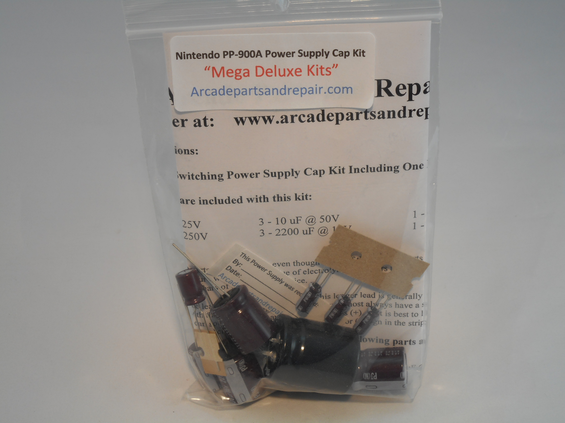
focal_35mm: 67
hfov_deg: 29.0
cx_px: 282
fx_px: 1094
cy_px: 212
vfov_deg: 21.9
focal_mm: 12
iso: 80
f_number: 5.3
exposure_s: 1/30
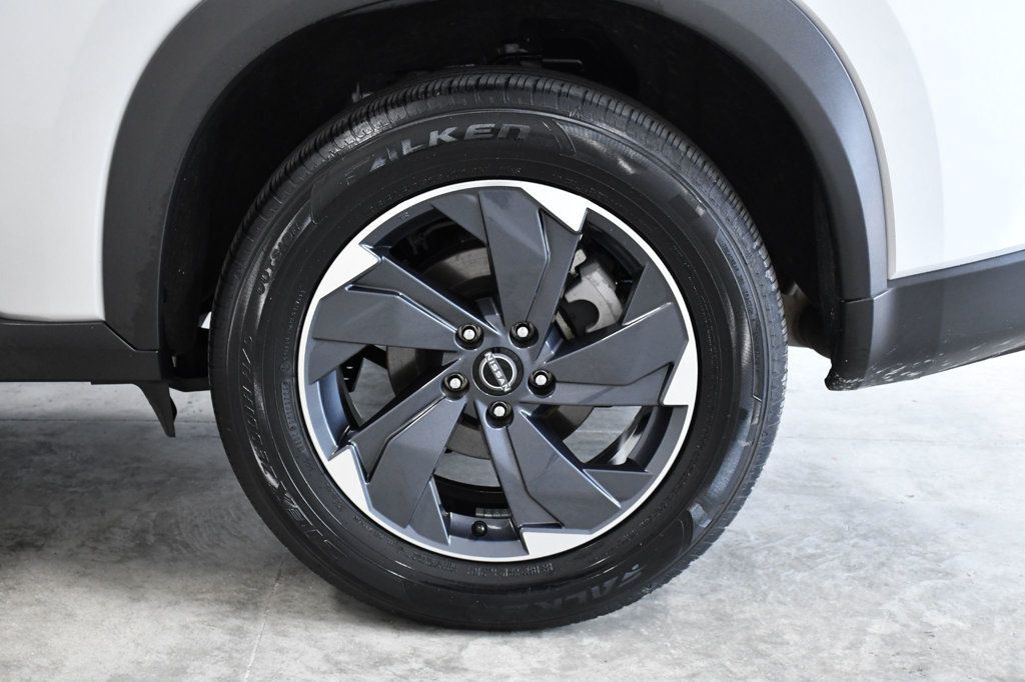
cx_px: 512
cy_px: 341
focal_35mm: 60
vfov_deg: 22.6
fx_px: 1708
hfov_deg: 33.4
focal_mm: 40
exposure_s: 1/200
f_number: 8
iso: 2500
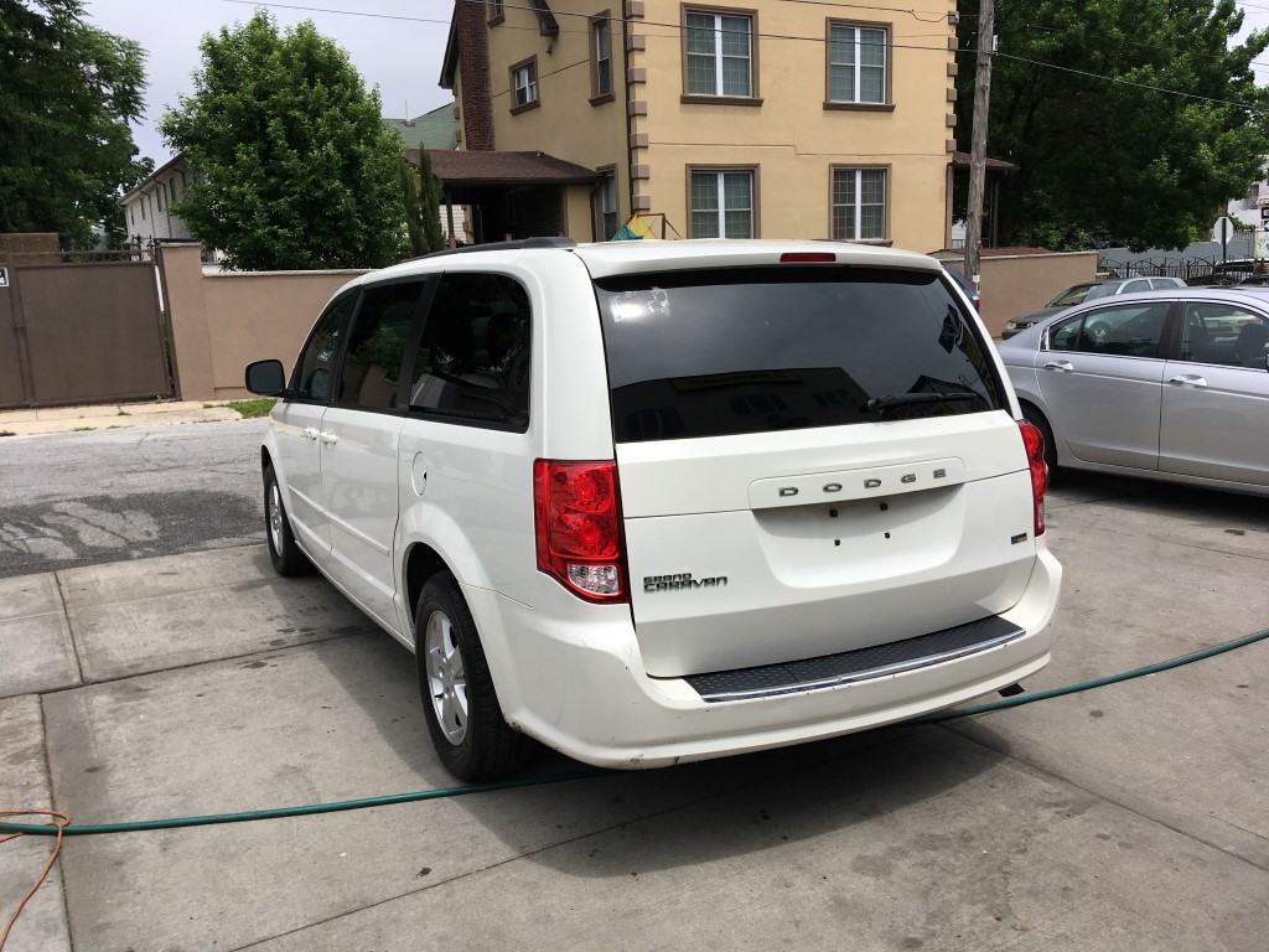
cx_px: 634
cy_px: 476
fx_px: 1063
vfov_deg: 48.2
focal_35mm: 29
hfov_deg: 61.7
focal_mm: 4.15
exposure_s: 1/2747
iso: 25
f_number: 2.2
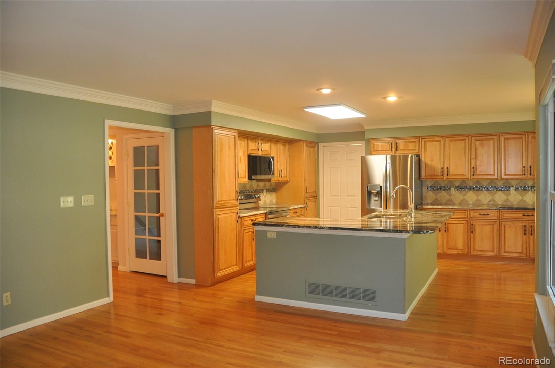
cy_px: 184
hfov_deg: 67.5
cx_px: 278
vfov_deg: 47.8
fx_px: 416
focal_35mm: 27
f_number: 3.5
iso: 800
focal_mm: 18
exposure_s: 1/60
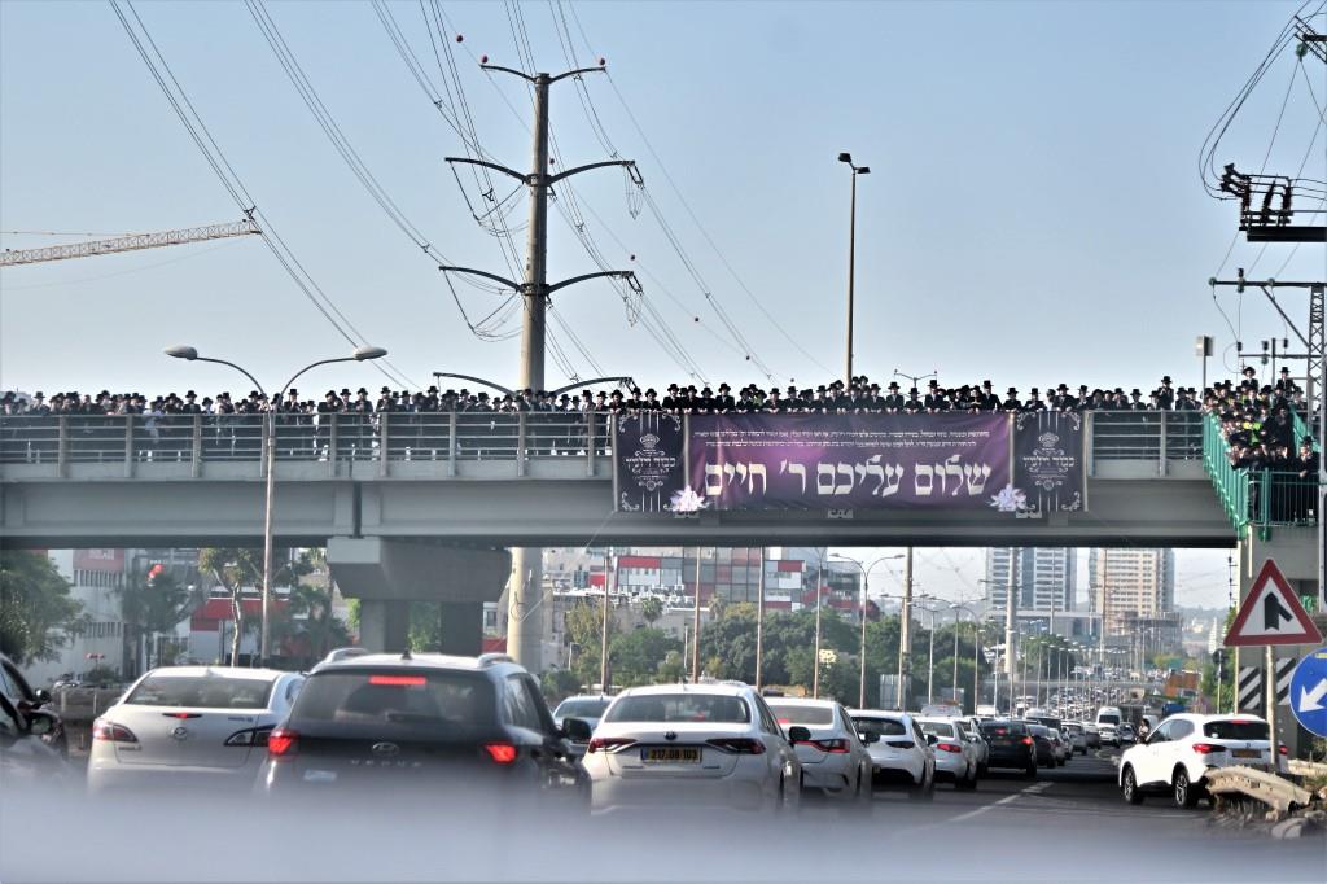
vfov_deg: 12.2
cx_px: 664
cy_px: 442
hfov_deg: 18.3
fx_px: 4127
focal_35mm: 112
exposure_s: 1/1000
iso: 80
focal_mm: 75
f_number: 4
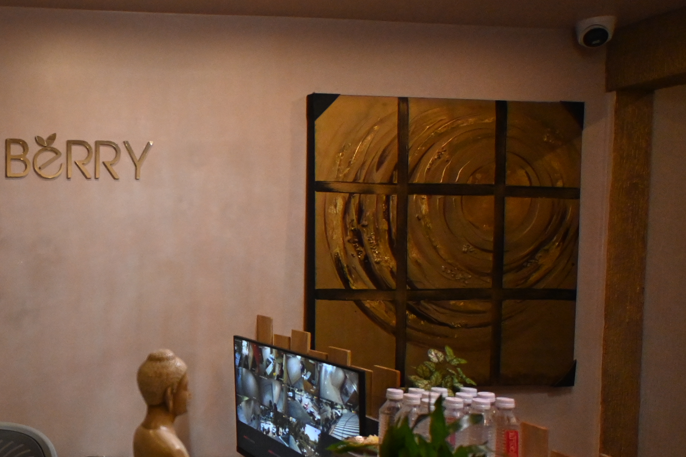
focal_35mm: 37
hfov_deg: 43.7
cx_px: -12
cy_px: 278
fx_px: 705
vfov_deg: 35.8
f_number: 3.5
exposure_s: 1/125
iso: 3200
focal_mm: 12
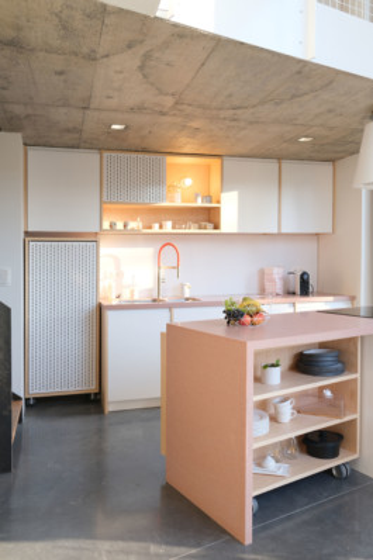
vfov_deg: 67.4
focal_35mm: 27
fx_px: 420
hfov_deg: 47.9
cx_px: 186
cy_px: 280
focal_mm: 18
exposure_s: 1/70
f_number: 3.2
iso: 320
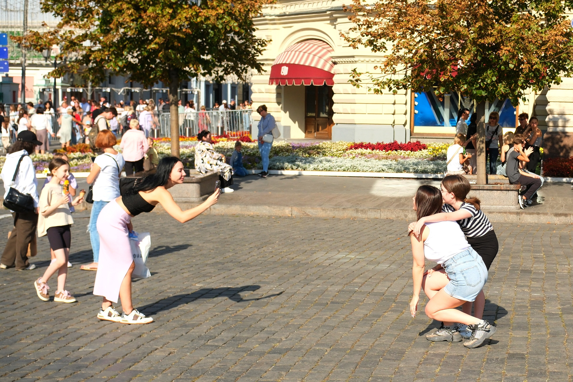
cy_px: 191
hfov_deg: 47.4
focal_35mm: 41
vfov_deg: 32.6
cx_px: 286
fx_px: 653
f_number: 5.6
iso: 640
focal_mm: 27
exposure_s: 1/1900
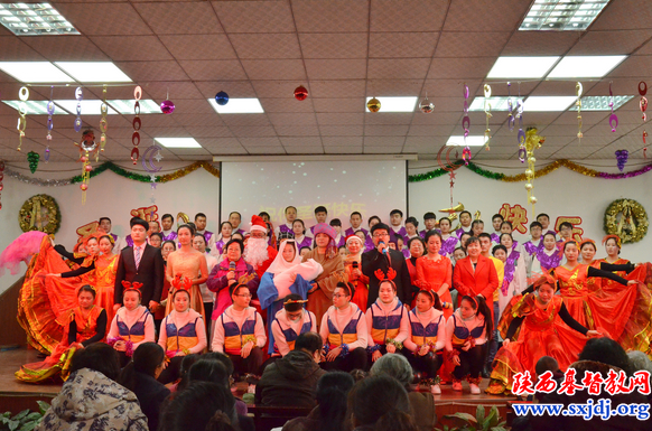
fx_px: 614
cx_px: 328
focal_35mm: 34
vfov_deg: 38.7
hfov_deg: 55.9
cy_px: 213
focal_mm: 22
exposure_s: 1/160
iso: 3200
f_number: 7.1
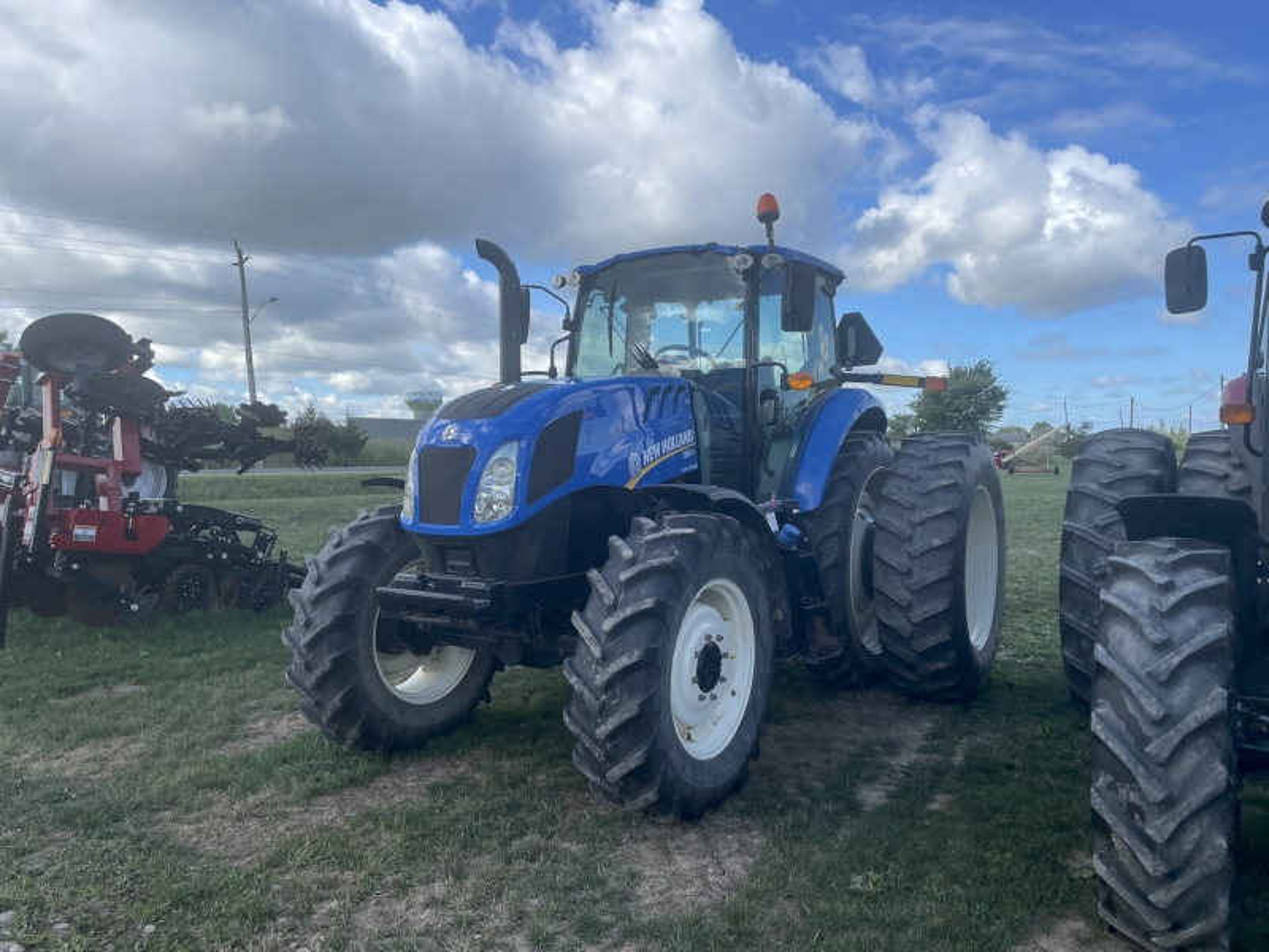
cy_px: 476
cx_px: 634
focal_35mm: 26
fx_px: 953
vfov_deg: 53.1
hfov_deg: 67.3
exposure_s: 1/2451
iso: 32
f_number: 1.6
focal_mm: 4.2
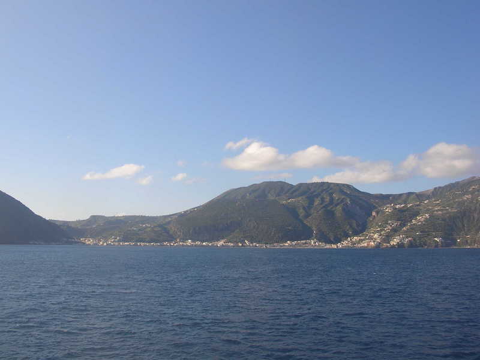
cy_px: 180
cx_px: 240
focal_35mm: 36
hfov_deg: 51.4
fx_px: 499
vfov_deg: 39.6
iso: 50
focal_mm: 6
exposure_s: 1/272
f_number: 3.7
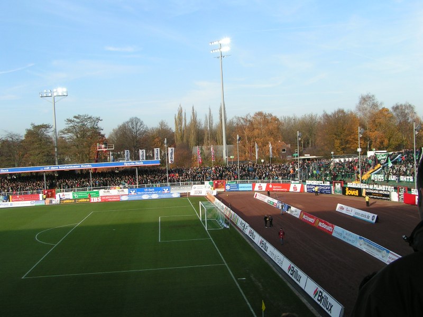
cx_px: 212
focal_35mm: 38
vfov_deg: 37.7
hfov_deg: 49.0
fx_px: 464
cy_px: 158
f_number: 5.6
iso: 50
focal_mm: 5.8
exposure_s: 1/200
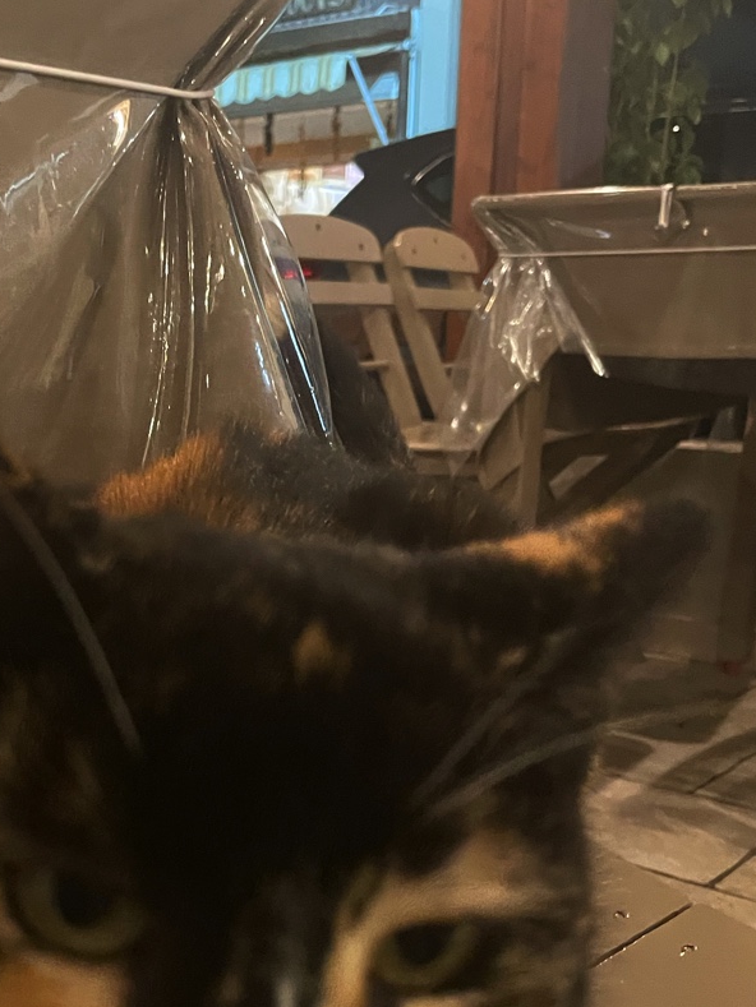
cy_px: 686
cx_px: 206
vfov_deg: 41.4
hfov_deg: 31.7
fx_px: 1310
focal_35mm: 45
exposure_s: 1/25
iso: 640
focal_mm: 4.2
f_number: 1.6
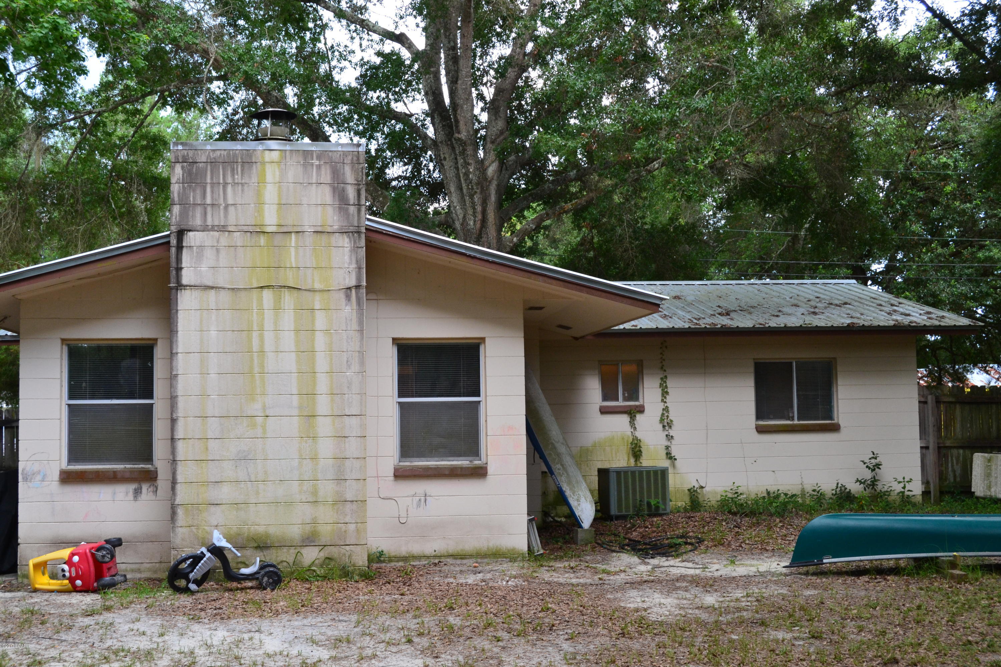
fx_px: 1251
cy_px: 334
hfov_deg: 43.6
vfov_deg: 29.9
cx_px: 500
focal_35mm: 45
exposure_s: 1/60
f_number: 8
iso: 720
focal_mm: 30
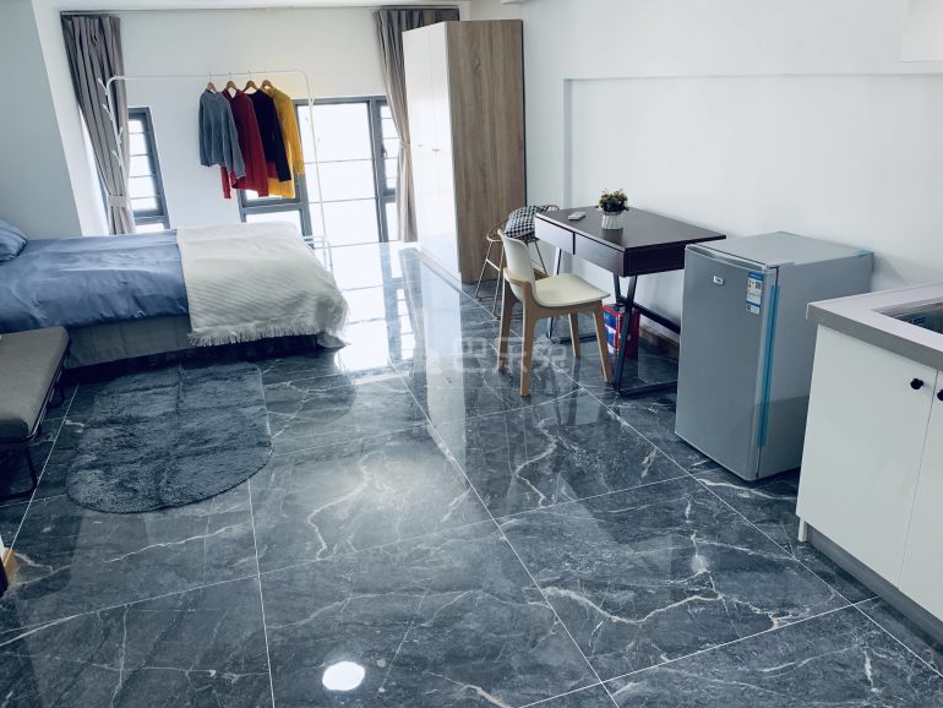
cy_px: 342
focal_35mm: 27
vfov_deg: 51.4
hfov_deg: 65.3
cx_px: 472
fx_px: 736
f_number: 1.8
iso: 100
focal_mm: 4.25
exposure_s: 1/75
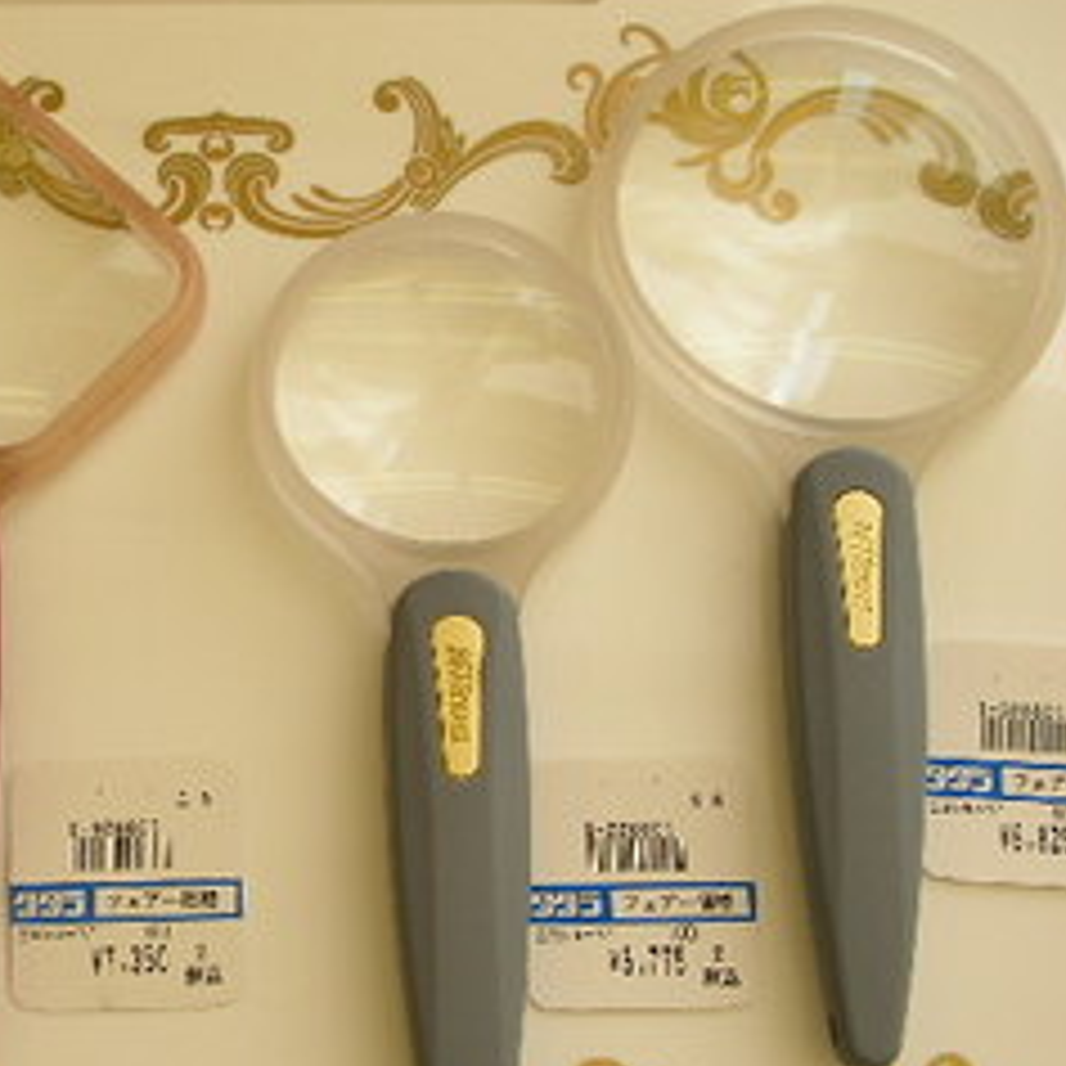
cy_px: 643
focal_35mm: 70
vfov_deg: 24.6
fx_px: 2439
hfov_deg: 24.2
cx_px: 202
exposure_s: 1/91.6
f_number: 3.5
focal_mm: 7.8
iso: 50
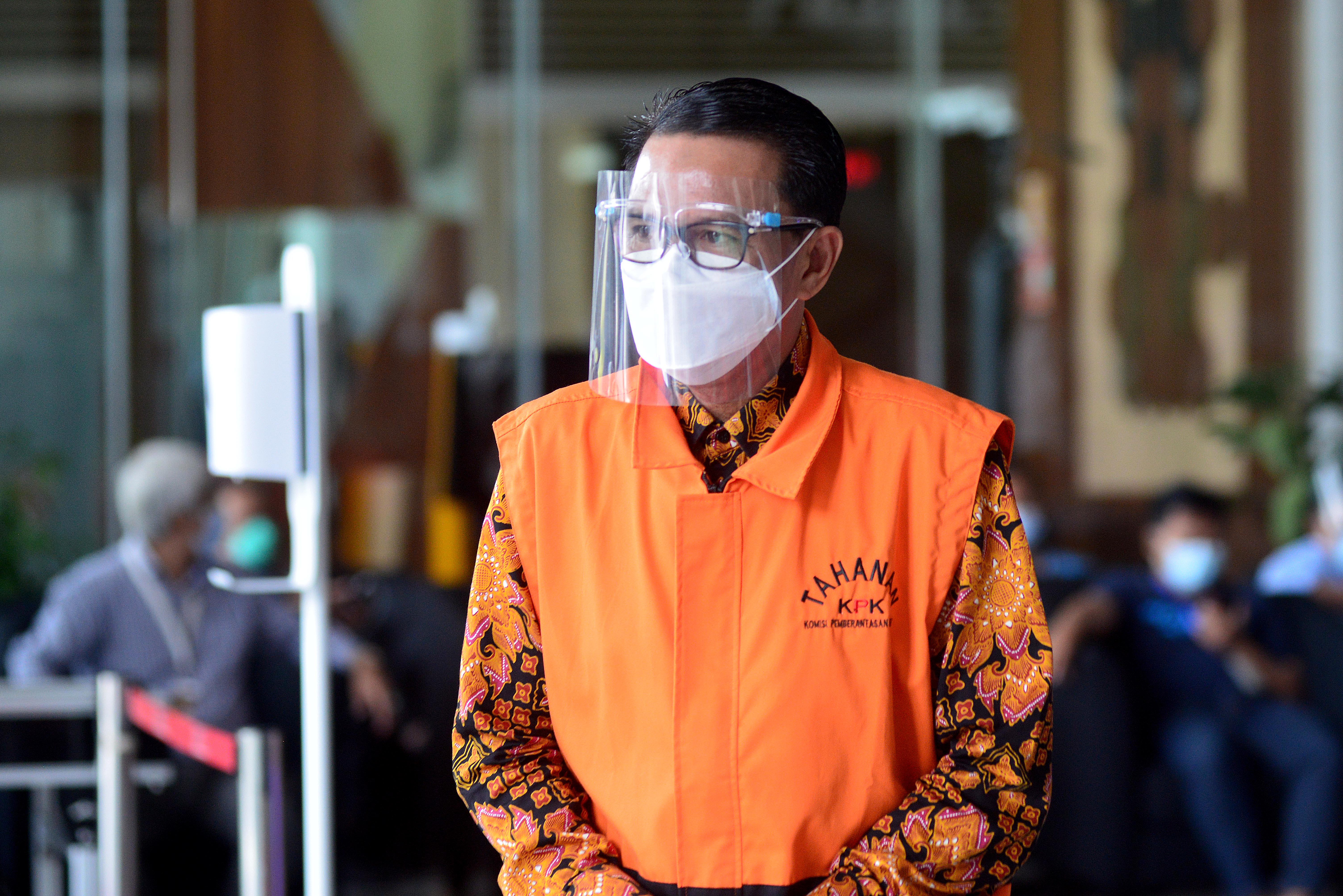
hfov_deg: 18.3
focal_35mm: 112
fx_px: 4180
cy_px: 448
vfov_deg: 12.2
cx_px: 672
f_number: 3.2
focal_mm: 112
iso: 1600
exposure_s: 1/160
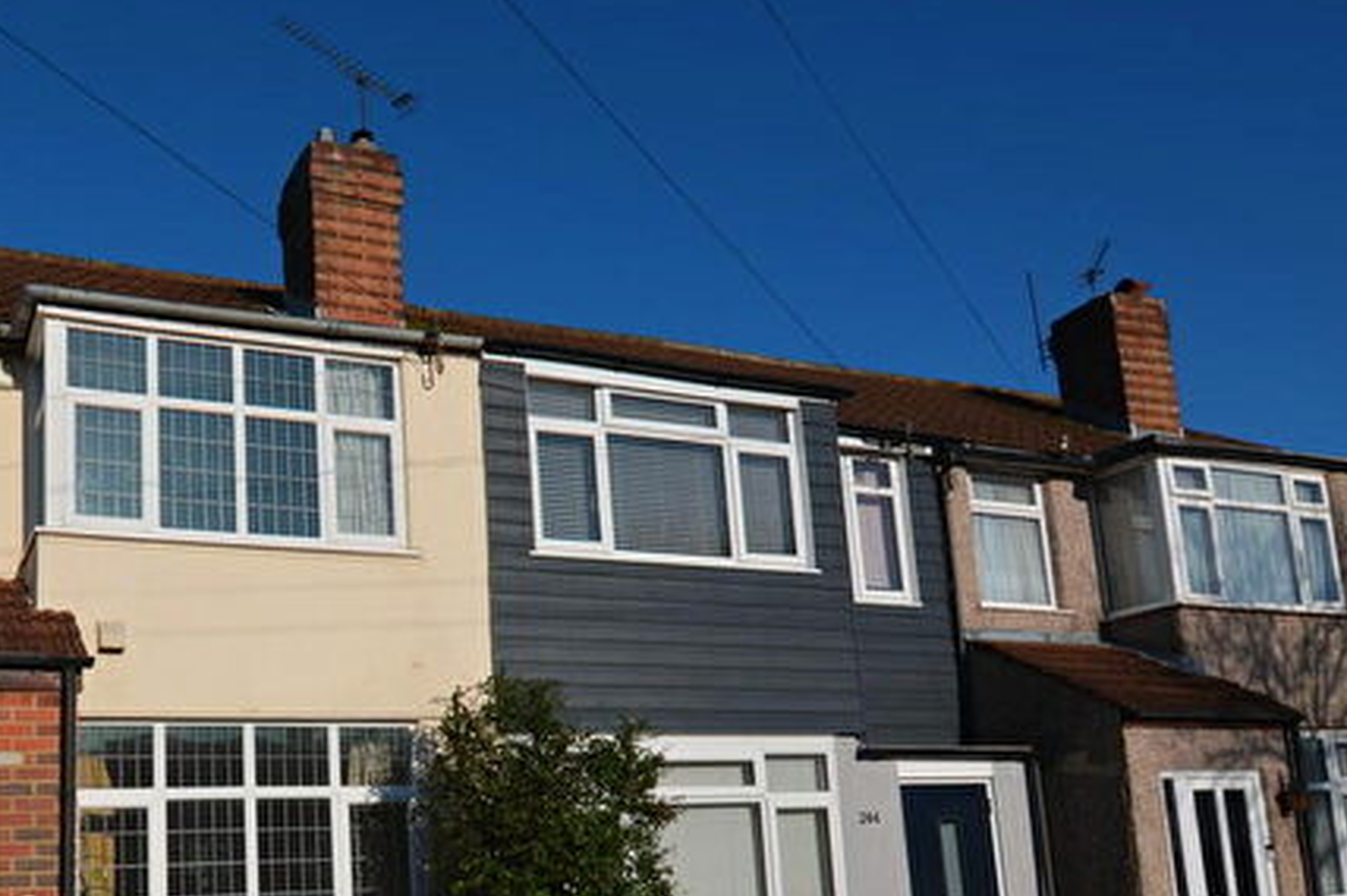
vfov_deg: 39.9
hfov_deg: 56.0
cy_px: 700
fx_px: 1190
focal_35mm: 32
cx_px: 330
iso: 100
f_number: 10
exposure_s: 1/400
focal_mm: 13
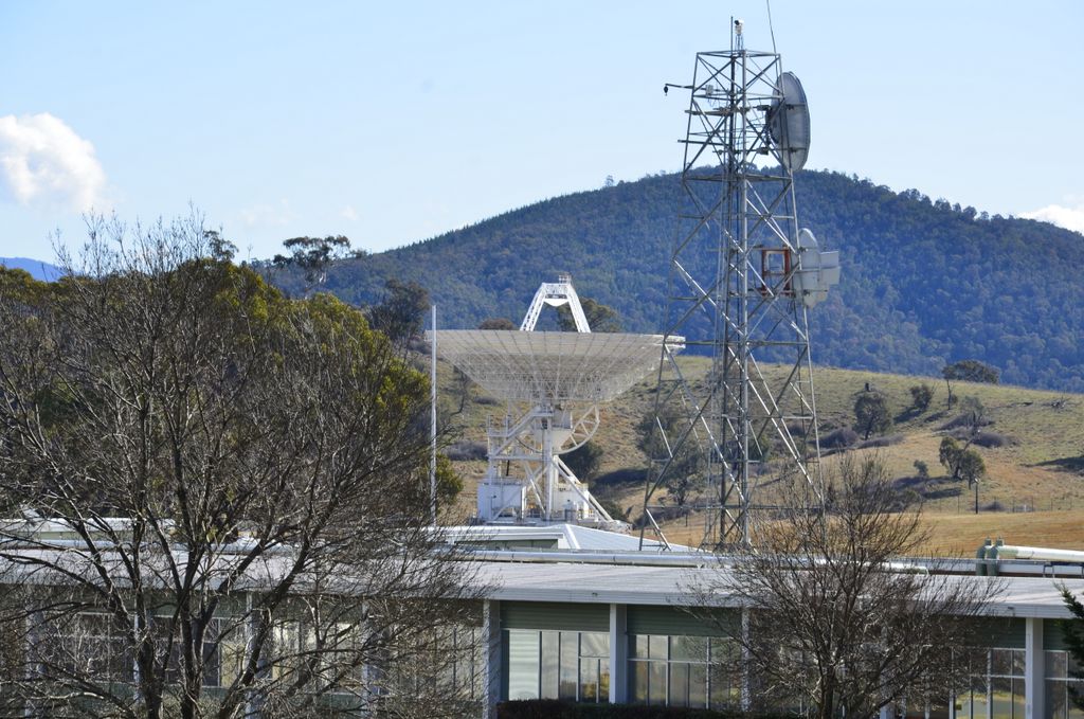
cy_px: 360
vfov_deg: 8.7
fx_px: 4734
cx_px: 542
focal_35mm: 158
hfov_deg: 13.1
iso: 125
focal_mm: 105
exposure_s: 1/125
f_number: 11
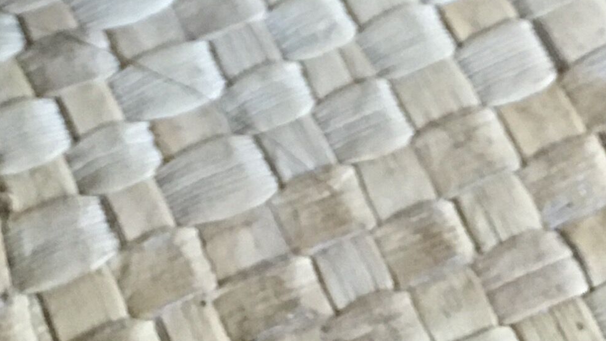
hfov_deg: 16.4
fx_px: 2089
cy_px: -671
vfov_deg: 8.0
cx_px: 102
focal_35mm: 130
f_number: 2.2
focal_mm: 4.15
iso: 200
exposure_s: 1/25
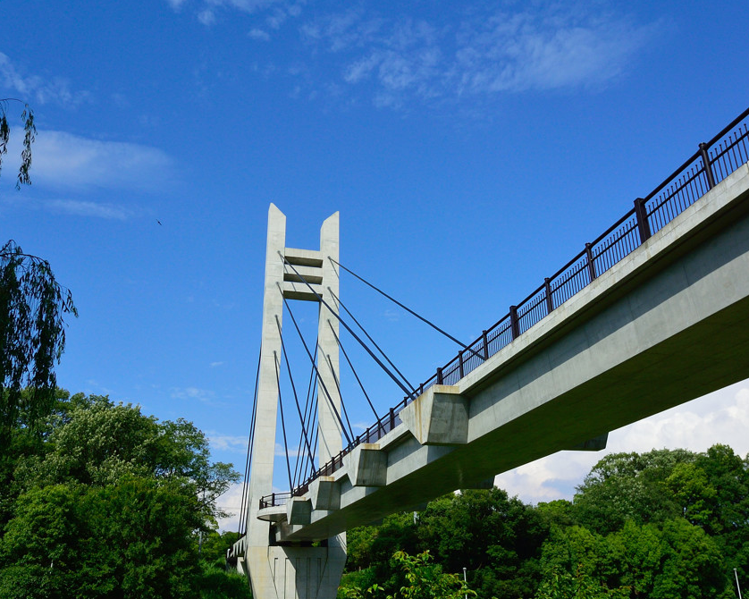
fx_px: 687
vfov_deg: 47.1
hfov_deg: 57.2
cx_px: 395
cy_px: 303
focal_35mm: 31
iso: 100
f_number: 4.5
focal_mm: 10
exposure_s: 1/2000
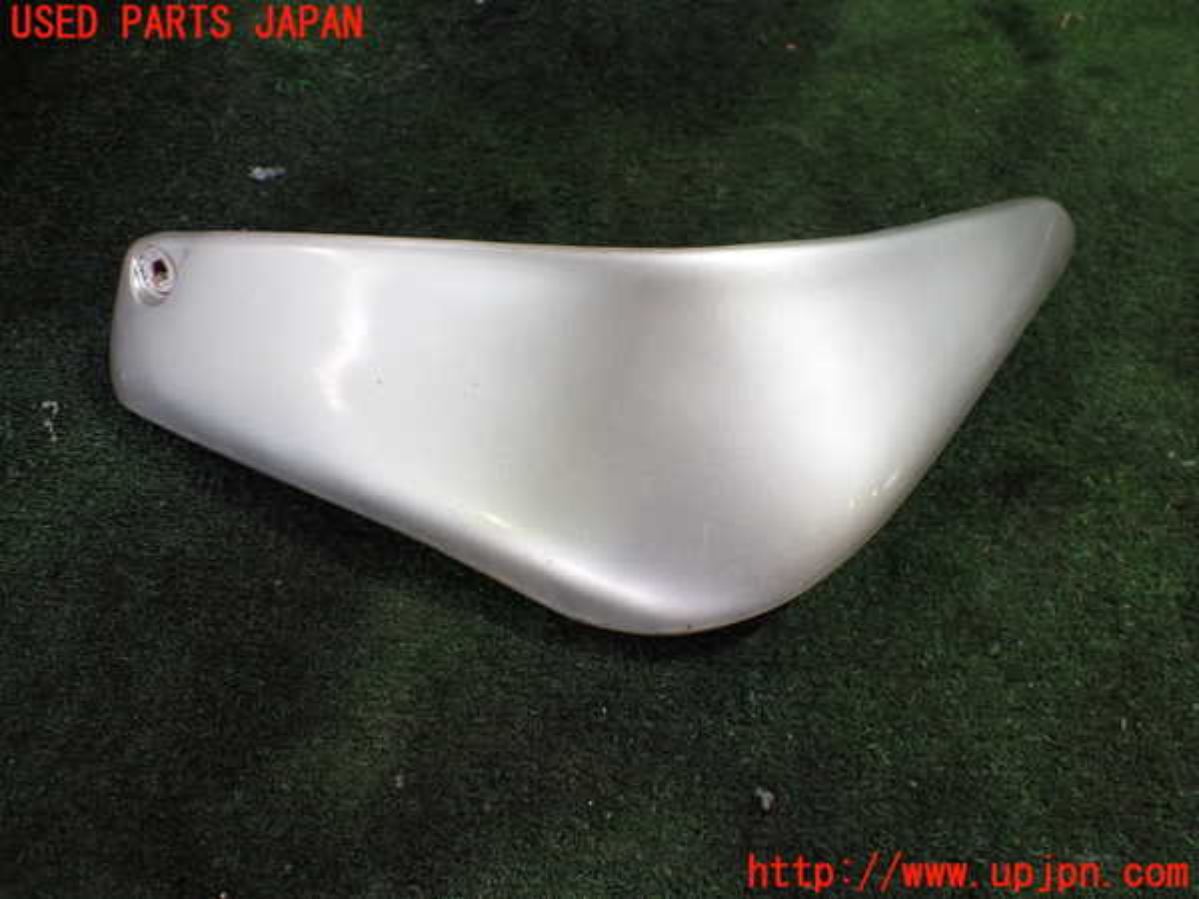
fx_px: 1039
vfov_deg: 46.8
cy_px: 450
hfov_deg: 60.0
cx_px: 600
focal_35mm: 30
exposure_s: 1/125
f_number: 2.3
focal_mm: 5.4
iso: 400
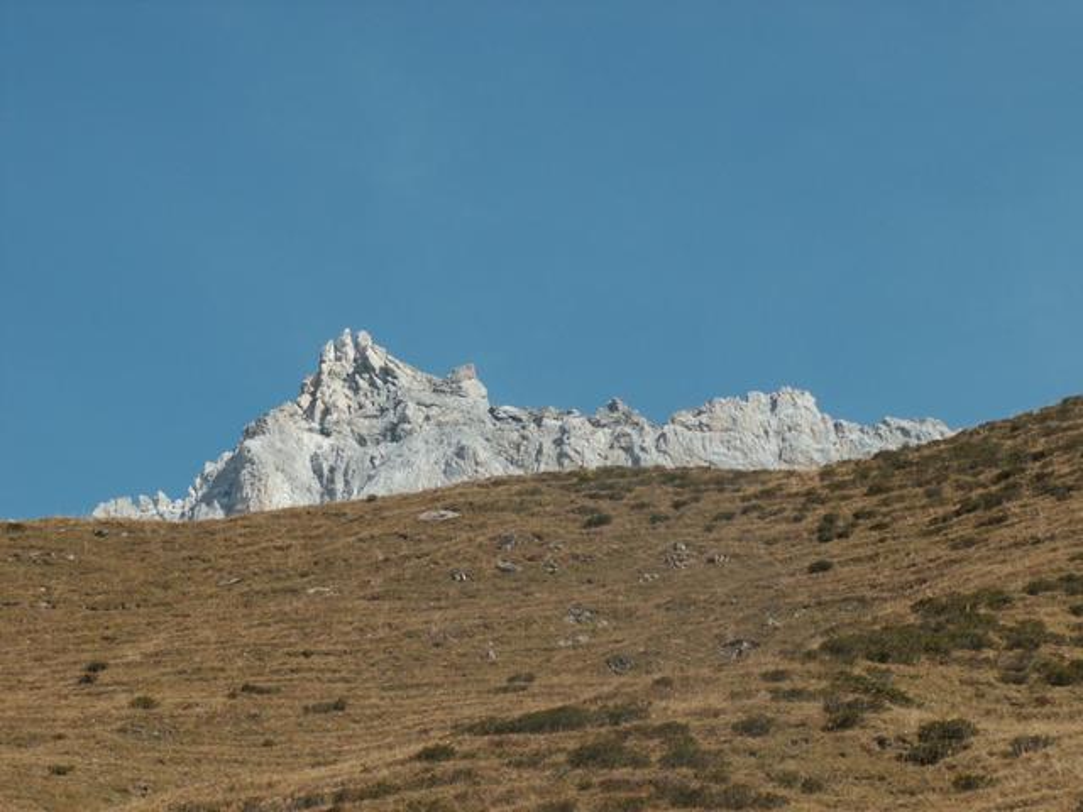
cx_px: 542
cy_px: 406
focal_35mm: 124
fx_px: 3879
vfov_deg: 12.0
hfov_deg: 15.9
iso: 50
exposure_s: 1/400
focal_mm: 20.19
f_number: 5
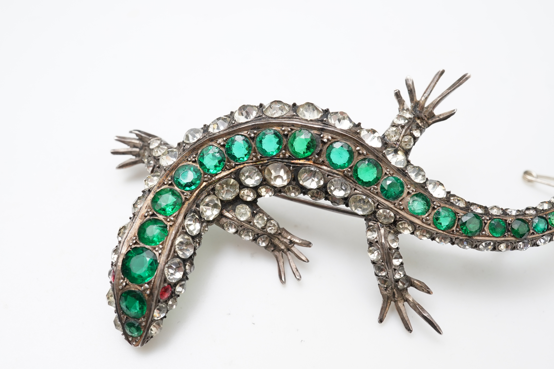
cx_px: 277
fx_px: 692
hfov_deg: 43.6
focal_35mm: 45
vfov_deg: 29.9
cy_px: 184
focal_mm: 30
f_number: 16
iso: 640
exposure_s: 1/125
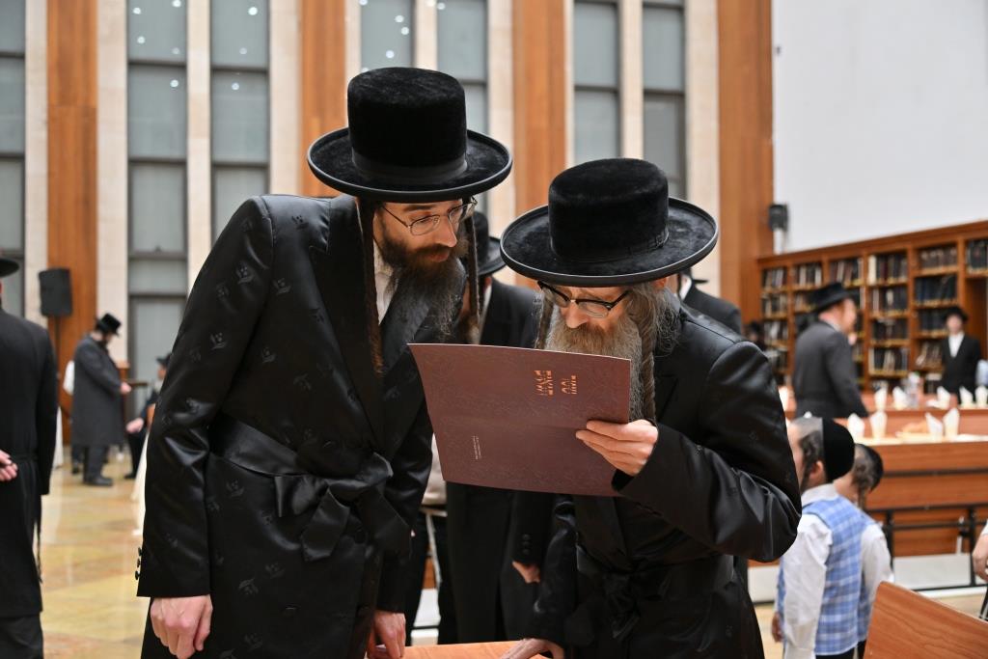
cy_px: 330
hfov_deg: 44.5
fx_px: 1208
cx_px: 494
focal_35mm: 44
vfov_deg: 30.5
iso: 800
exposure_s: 1/200
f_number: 4
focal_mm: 44
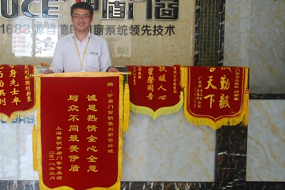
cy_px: 81
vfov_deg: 24.3
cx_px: 80
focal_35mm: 56
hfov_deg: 35.2
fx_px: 442
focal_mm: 25
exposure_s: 1/60
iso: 1000
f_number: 5.6
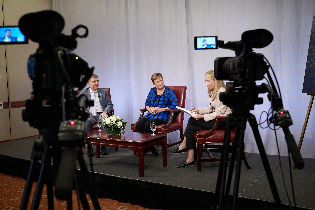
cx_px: 158
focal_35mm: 38
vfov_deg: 35.1
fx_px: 333
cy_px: 105
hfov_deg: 50.7
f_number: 5.6
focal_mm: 38
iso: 12800
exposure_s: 1/250
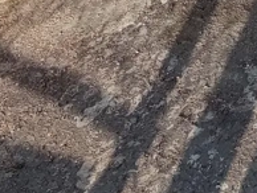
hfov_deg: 13.1
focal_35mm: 144
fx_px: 1070
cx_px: 356
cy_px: -68
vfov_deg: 10.1
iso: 100
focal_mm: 4.27
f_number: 1.8
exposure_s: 1/137
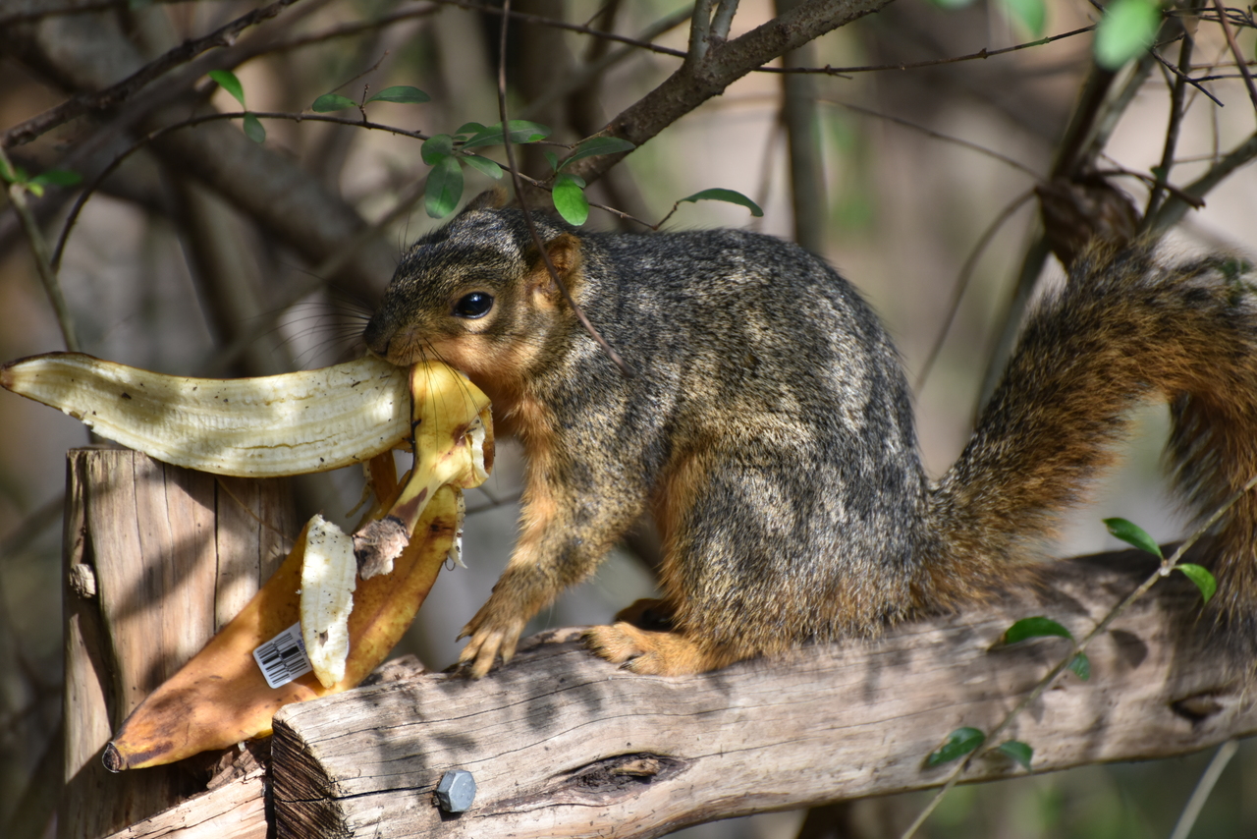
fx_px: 10477
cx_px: 628
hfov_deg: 6.9
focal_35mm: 300
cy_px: 420
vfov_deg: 4.6
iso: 720
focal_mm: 300
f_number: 5.6
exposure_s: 1/640
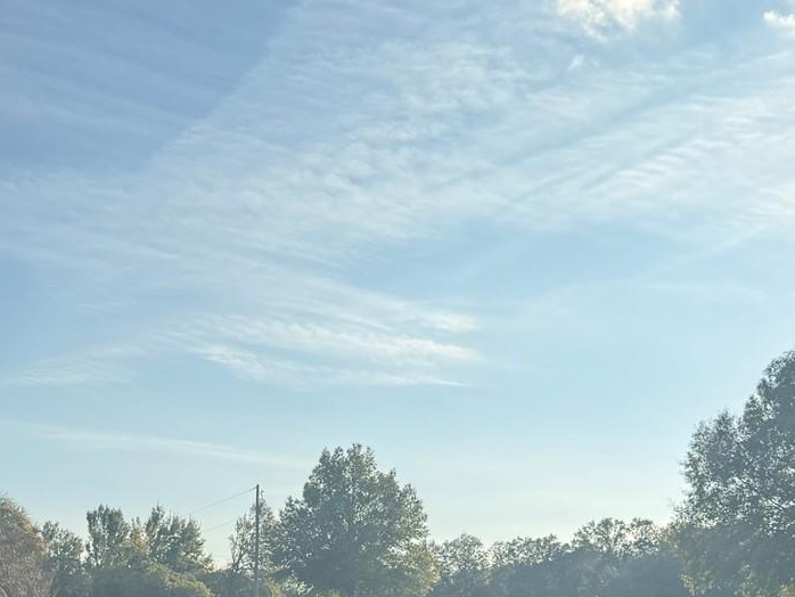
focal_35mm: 55
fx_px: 1264
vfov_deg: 25.6
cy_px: 561
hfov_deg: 34.7
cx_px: 286
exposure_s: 1/2445
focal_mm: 6.76
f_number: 1.78
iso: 100
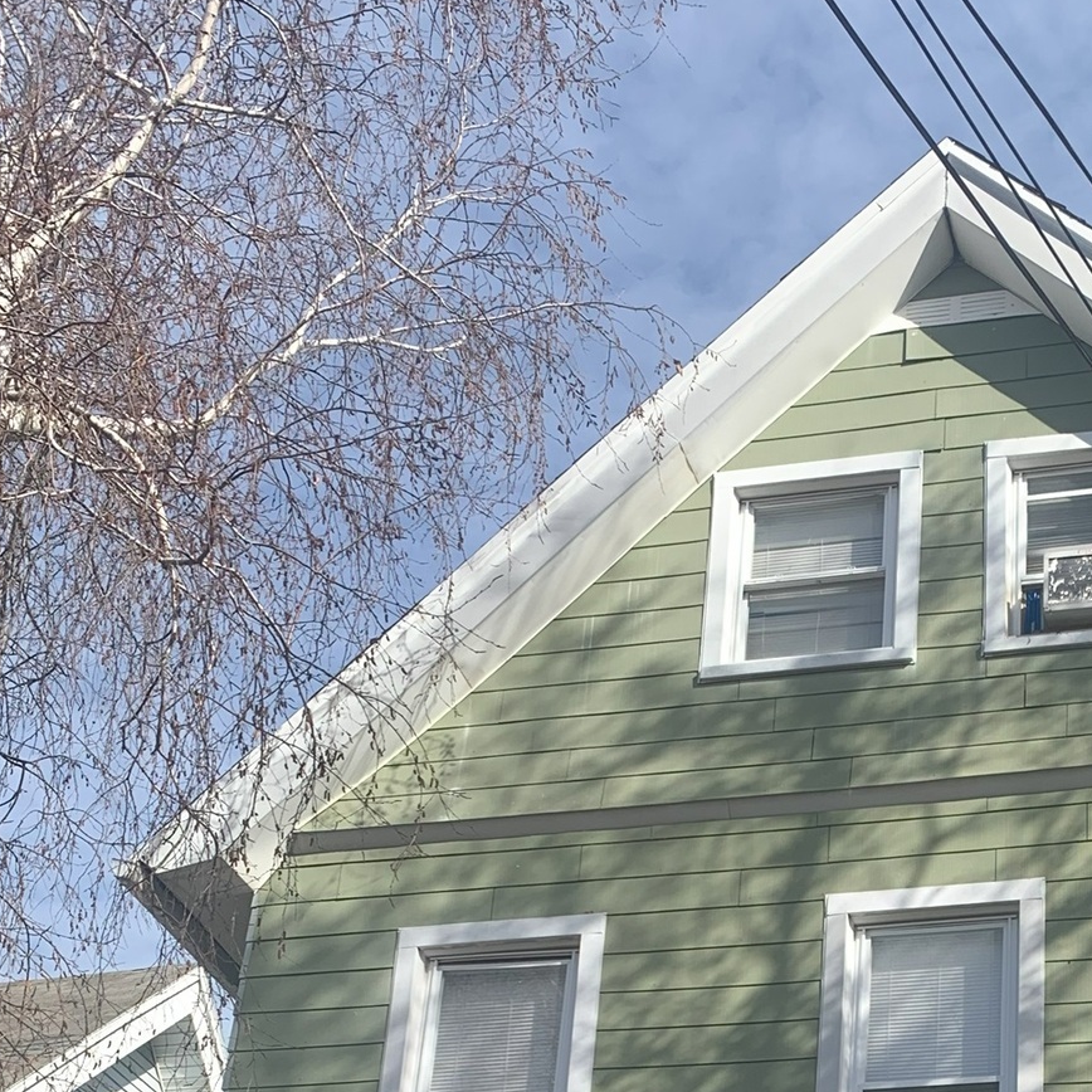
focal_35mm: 61
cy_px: 1243
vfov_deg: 25.8
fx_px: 2177
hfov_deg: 27.5
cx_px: 907
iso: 25
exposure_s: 1/743
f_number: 1.8
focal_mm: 4.25
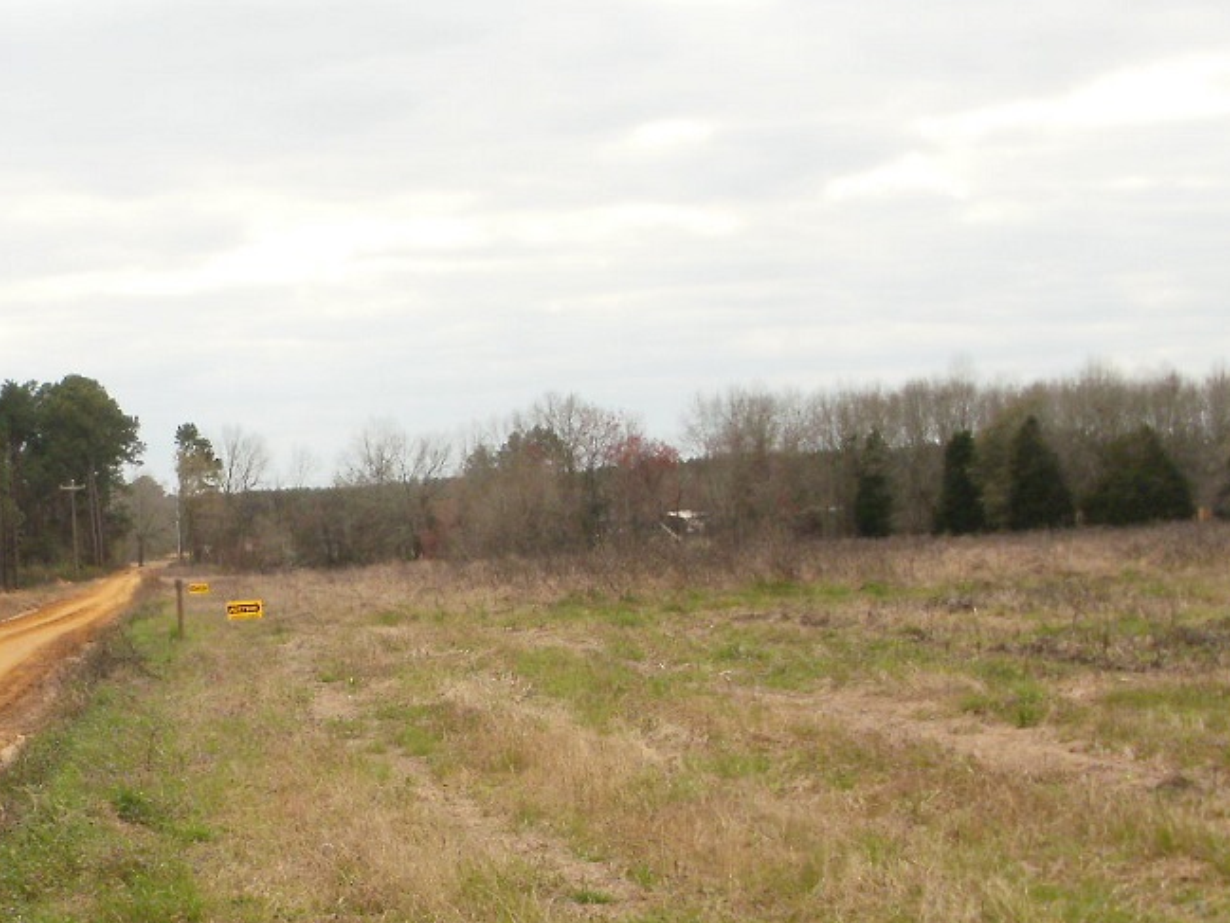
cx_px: 133
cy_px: 680
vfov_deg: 20.6
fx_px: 2523
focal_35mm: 71
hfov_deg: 26.5
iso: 100
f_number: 5.6
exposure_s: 1/320
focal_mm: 6.3
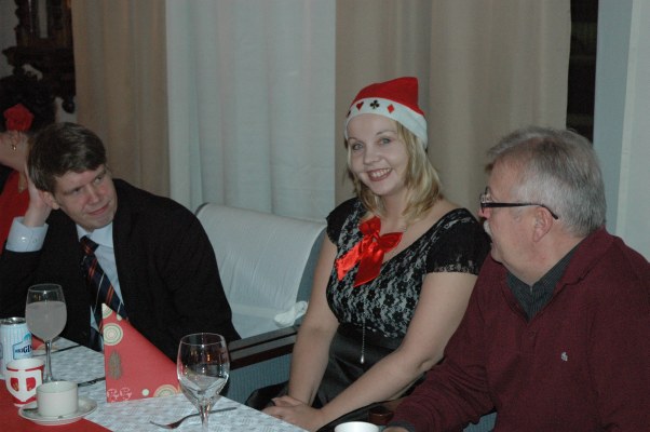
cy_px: 216
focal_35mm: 72
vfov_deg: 18.9
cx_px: 325
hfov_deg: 28.1
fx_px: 1299
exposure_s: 1/60
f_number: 5
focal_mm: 48
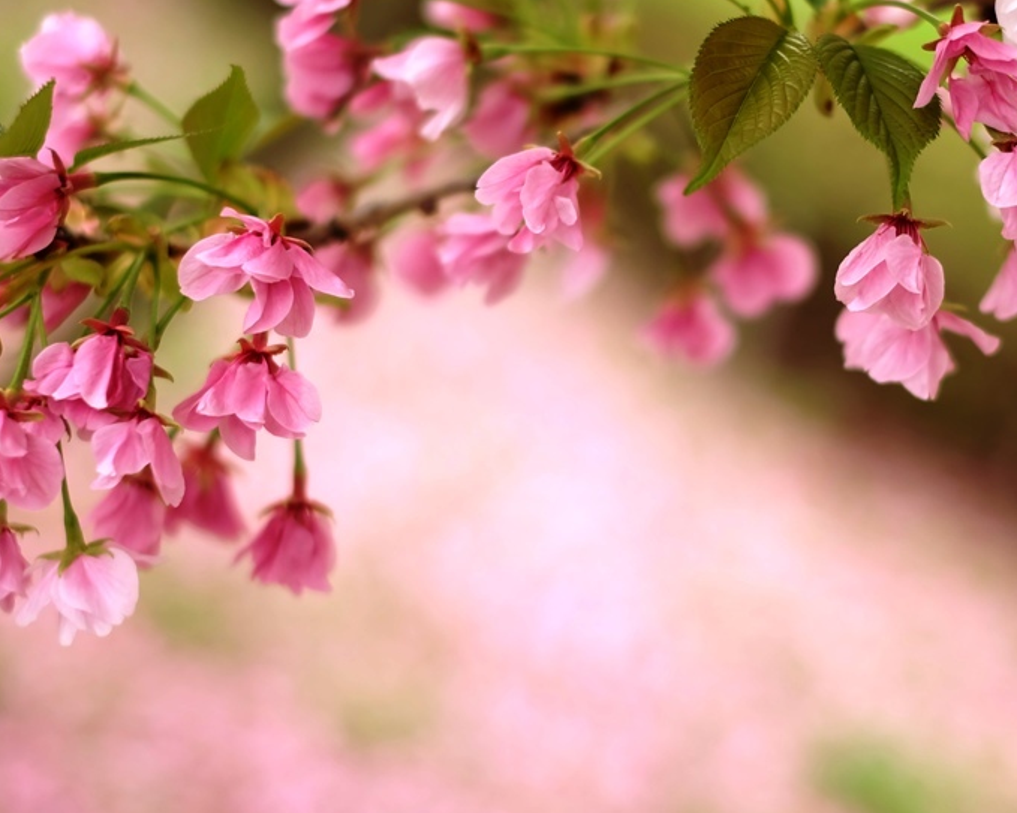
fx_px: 2257
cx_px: 574
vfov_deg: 20.4
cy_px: 445
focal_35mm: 75
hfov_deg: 25.4
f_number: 1.8
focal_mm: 35
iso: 200
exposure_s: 1/1400
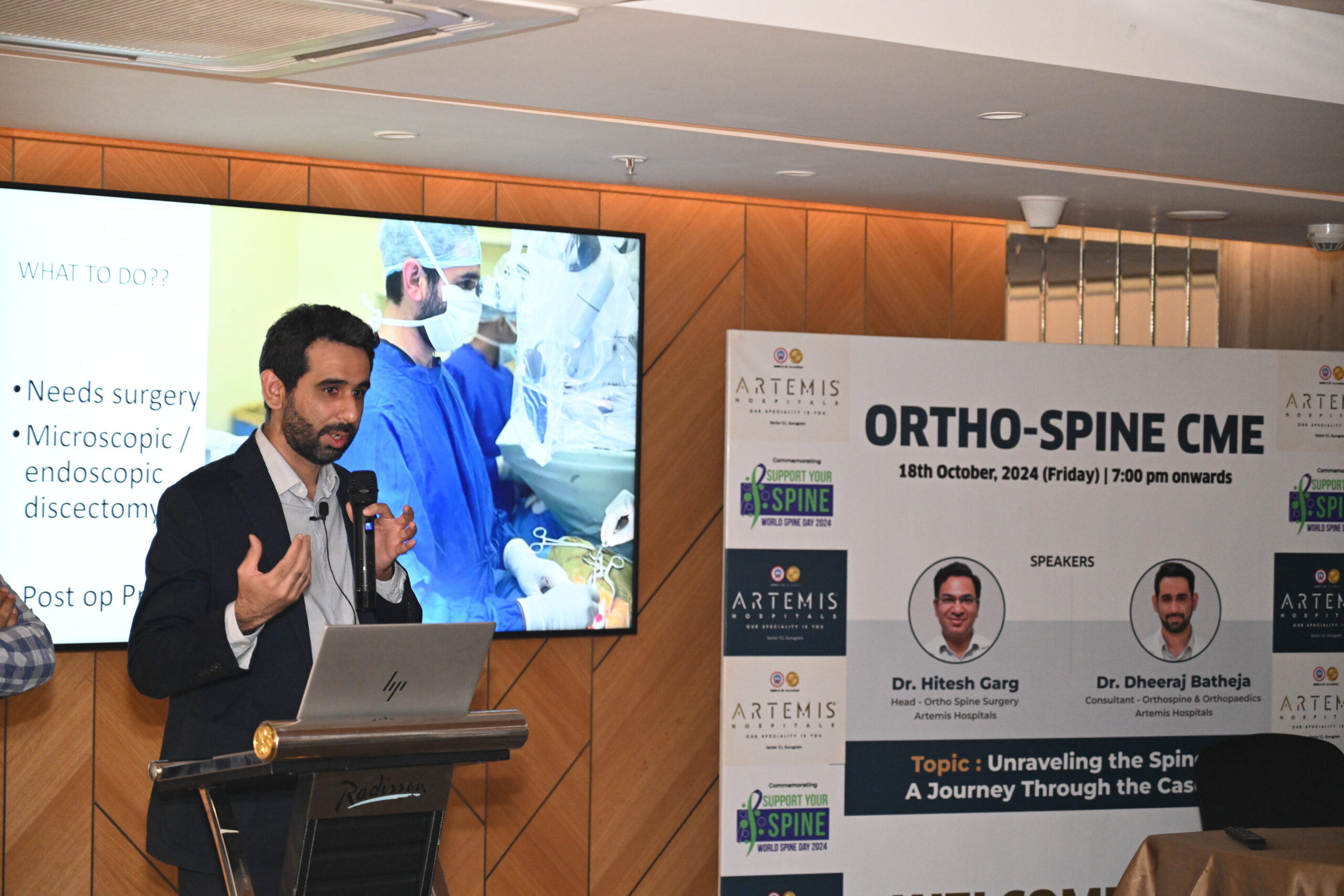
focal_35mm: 70
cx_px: 672
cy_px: 448
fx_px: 2613
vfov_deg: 19.5
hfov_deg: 28.8
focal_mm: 70
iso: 3200
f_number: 4
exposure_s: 1/100
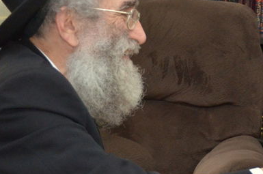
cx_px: 370
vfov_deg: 9.6
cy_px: 56
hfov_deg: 13.8
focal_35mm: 142
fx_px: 1035
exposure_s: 1/320
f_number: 5
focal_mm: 26
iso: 1600
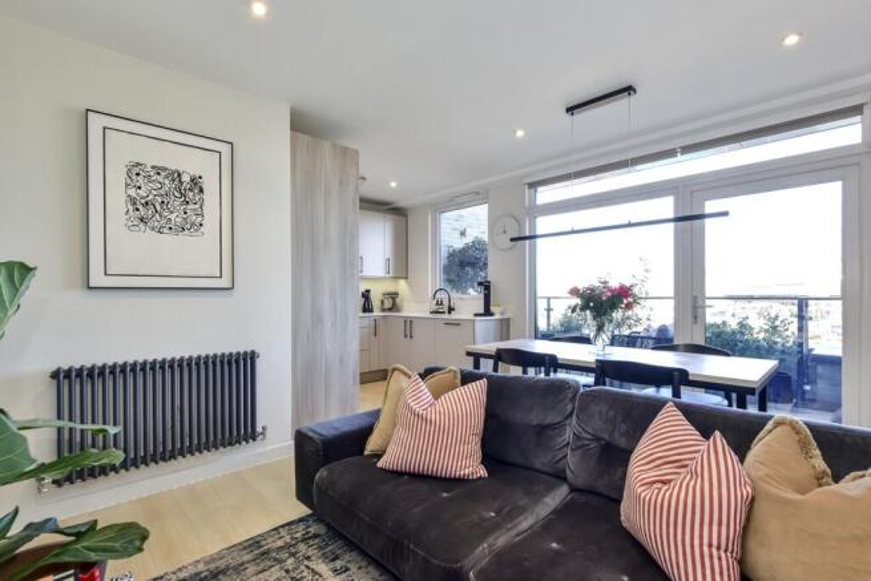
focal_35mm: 15
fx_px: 363
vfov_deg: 77.4
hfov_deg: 100.4
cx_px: 436
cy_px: 290
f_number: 8
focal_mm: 10
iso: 640
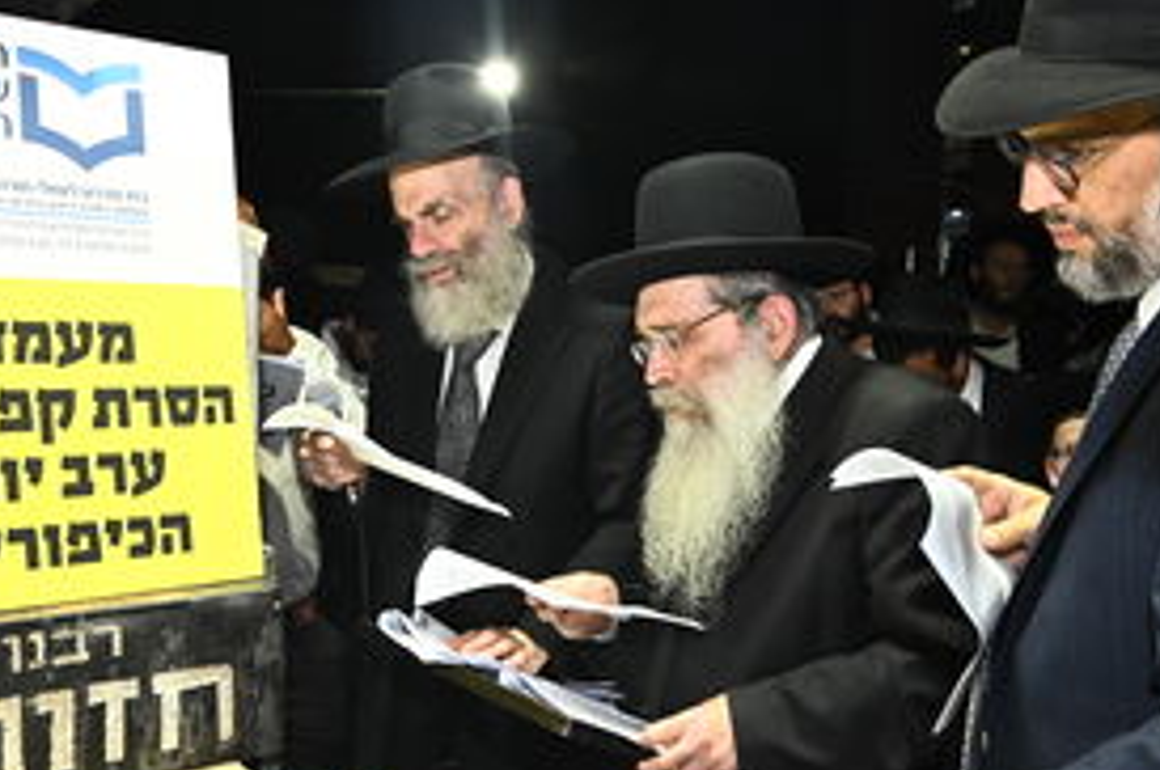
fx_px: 1126
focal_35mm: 35
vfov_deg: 37.7
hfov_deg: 54.5
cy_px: 448
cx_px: 567
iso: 1600
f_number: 8
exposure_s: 1/125
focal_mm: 24
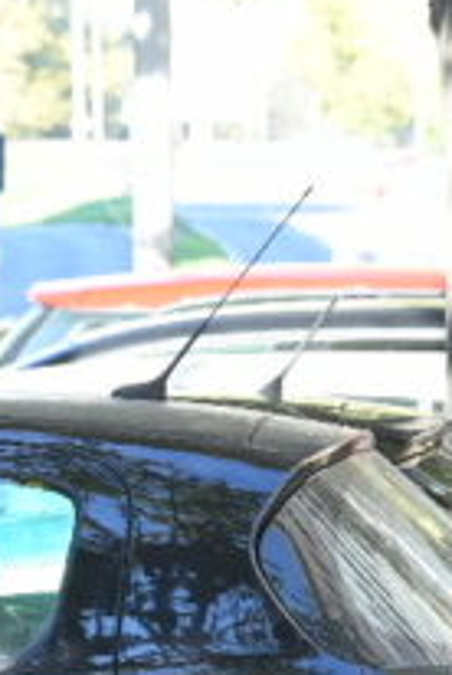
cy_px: 582
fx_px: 8014
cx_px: 1222
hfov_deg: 3.2
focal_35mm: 427
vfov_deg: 4.8
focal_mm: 86
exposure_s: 1/400
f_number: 5
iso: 1000
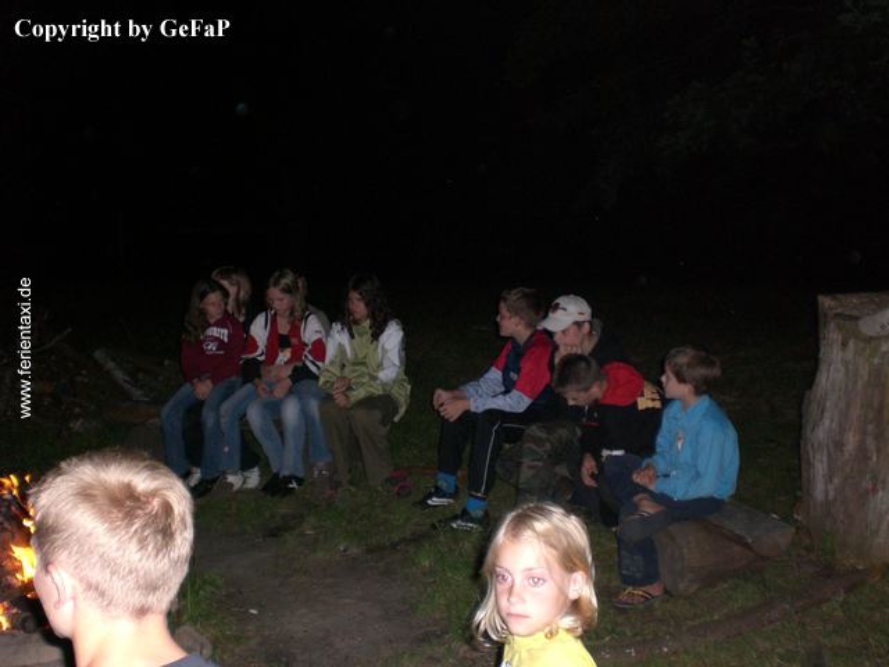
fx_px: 976
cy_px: 334
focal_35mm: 38
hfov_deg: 49.0
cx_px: 444
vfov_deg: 37.7
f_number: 3.1
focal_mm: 6.3
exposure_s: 1/60
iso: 200
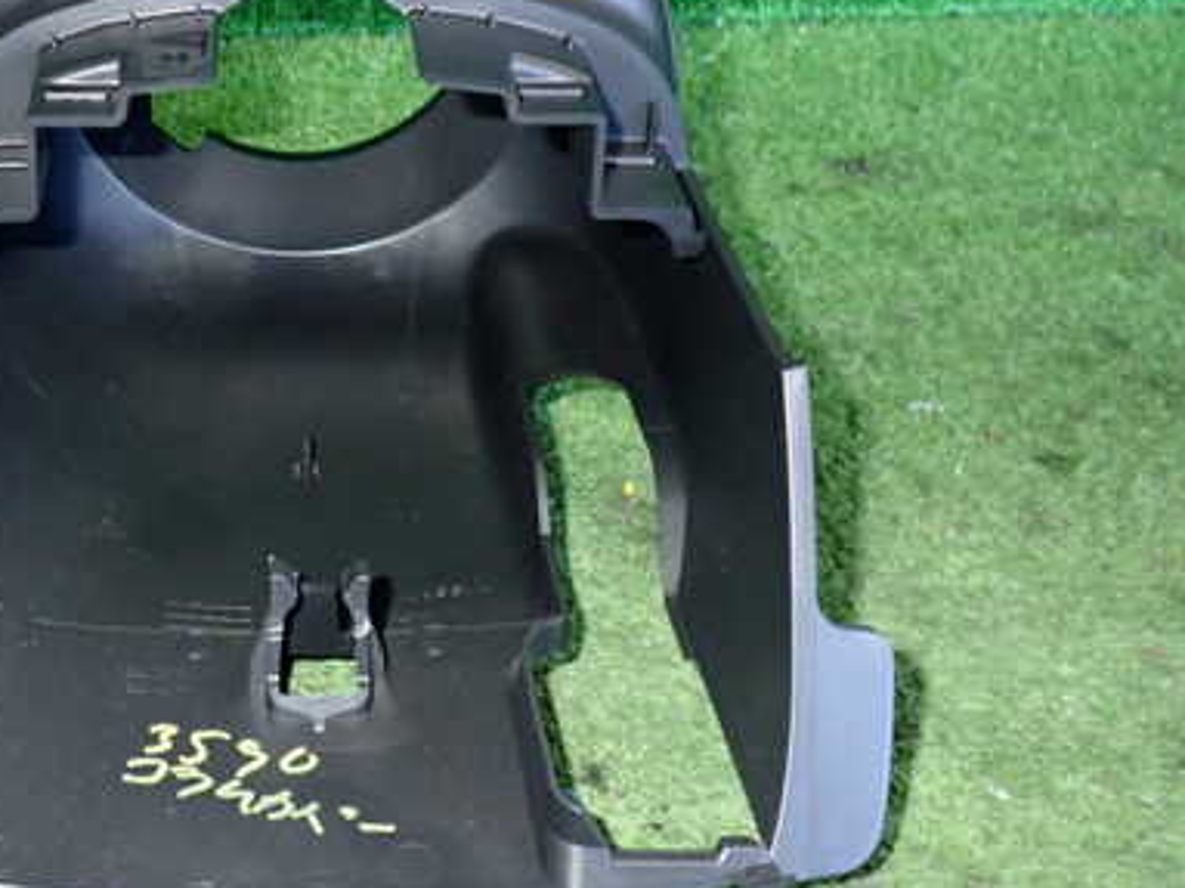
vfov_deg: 30.8
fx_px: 1608
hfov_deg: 39.1
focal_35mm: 47
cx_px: 263
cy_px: 377
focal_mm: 5.4
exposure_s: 1/30
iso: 640
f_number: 6.3
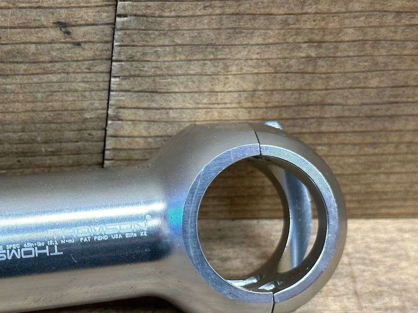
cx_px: 78
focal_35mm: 92
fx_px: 1111
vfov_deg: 16.0
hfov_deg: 21.0
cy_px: 229
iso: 100
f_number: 1.78
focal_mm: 6.86
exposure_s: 1/120
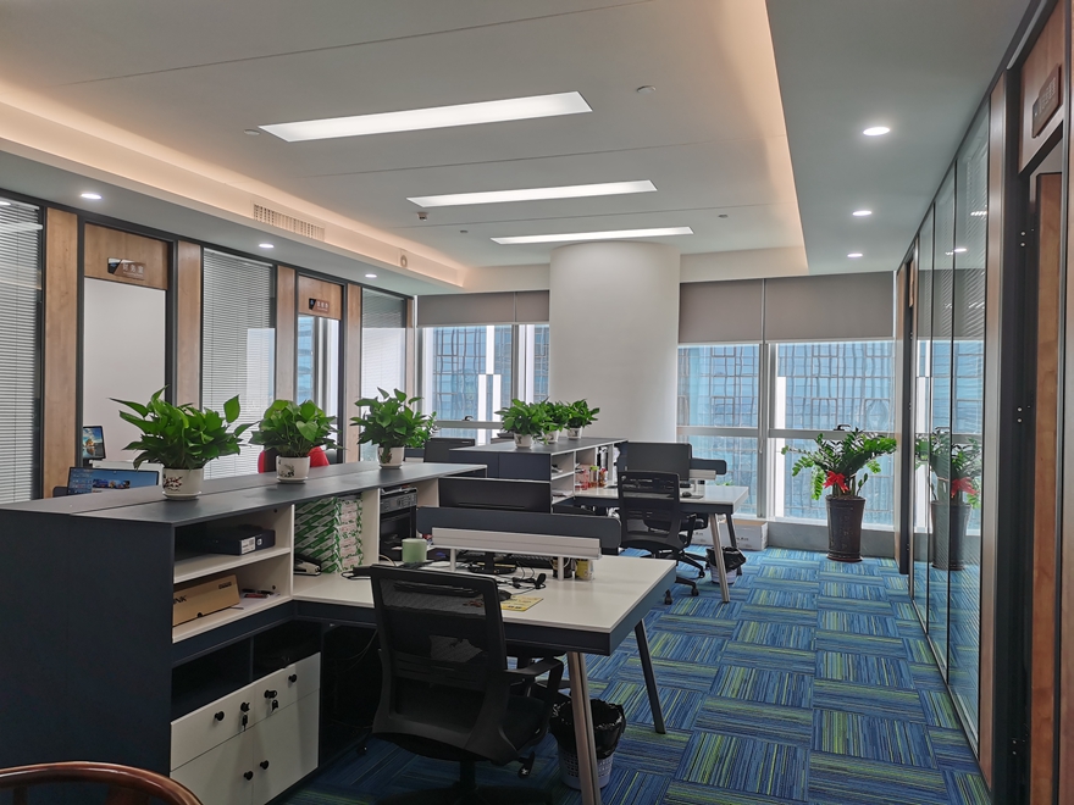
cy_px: 402
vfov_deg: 51.4
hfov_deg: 65.3
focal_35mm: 27
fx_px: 838
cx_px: 537
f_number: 1.8
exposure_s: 1/100
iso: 50
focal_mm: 5.58
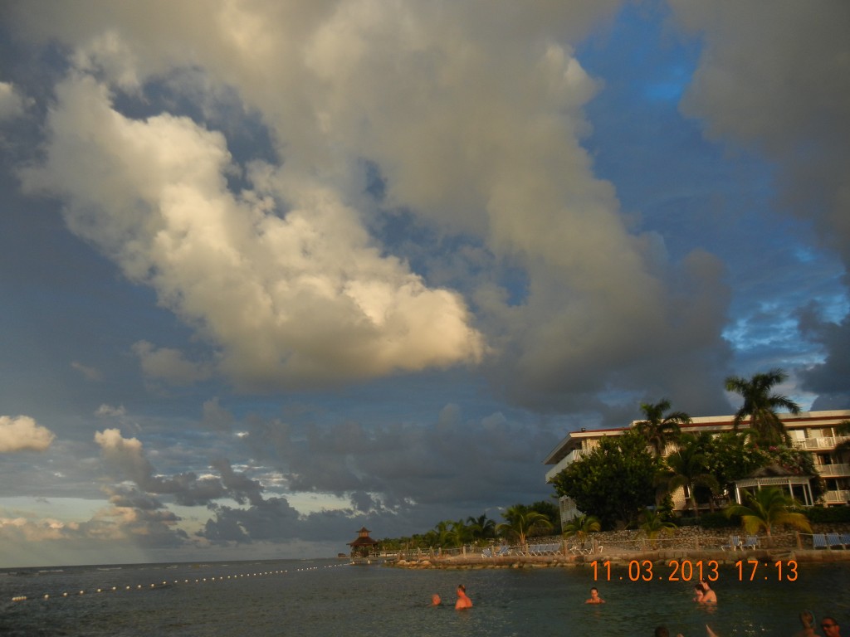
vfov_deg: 46.8
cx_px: 425
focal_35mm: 30
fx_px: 737
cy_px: 318
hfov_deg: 60.0
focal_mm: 5.4
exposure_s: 1/412
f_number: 3.5
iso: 160
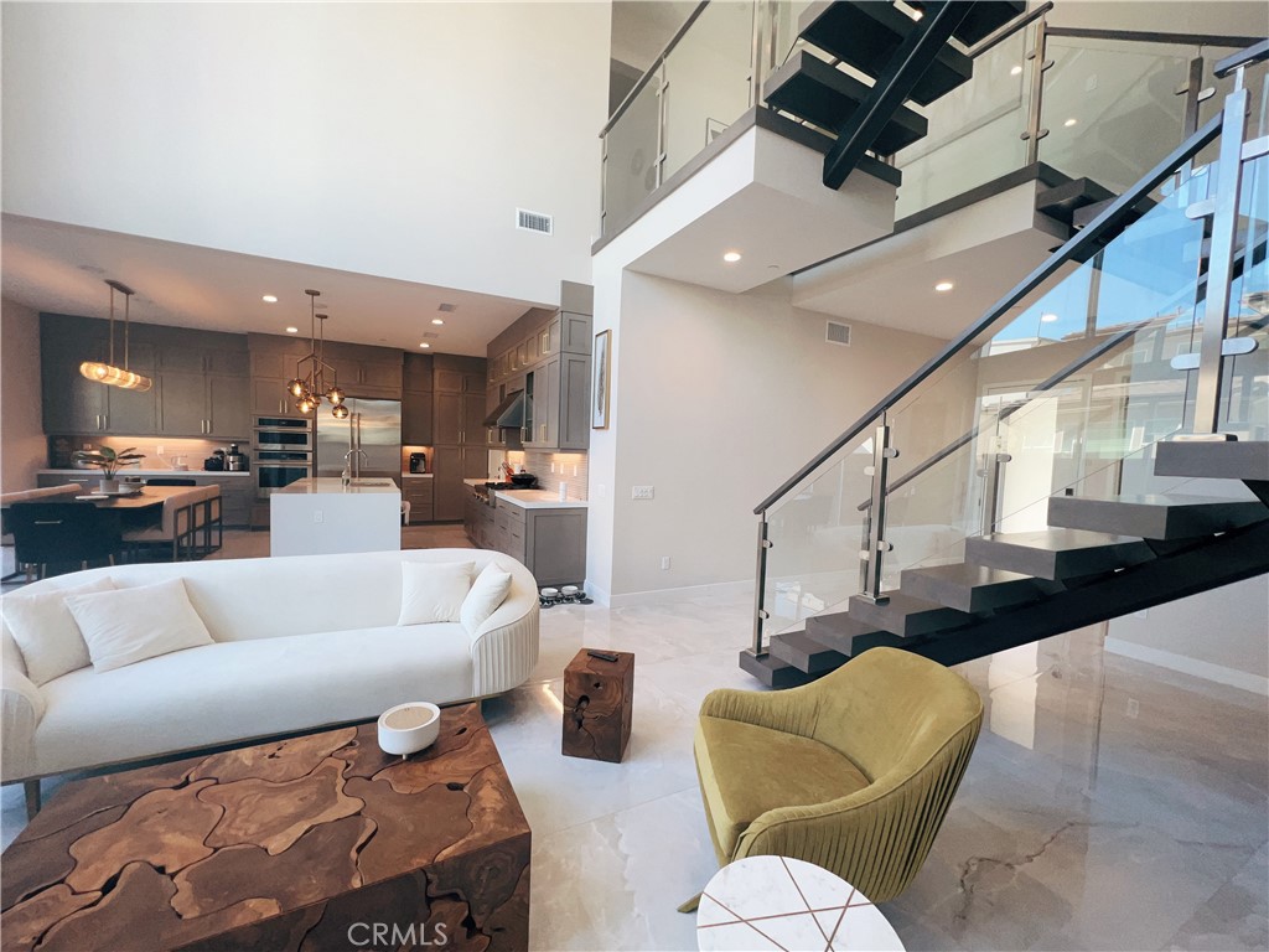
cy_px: 476
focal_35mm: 13
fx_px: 477
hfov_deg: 106.2
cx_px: 634
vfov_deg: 89.9
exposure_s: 1/120
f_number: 1.8
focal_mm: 1.57
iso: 100
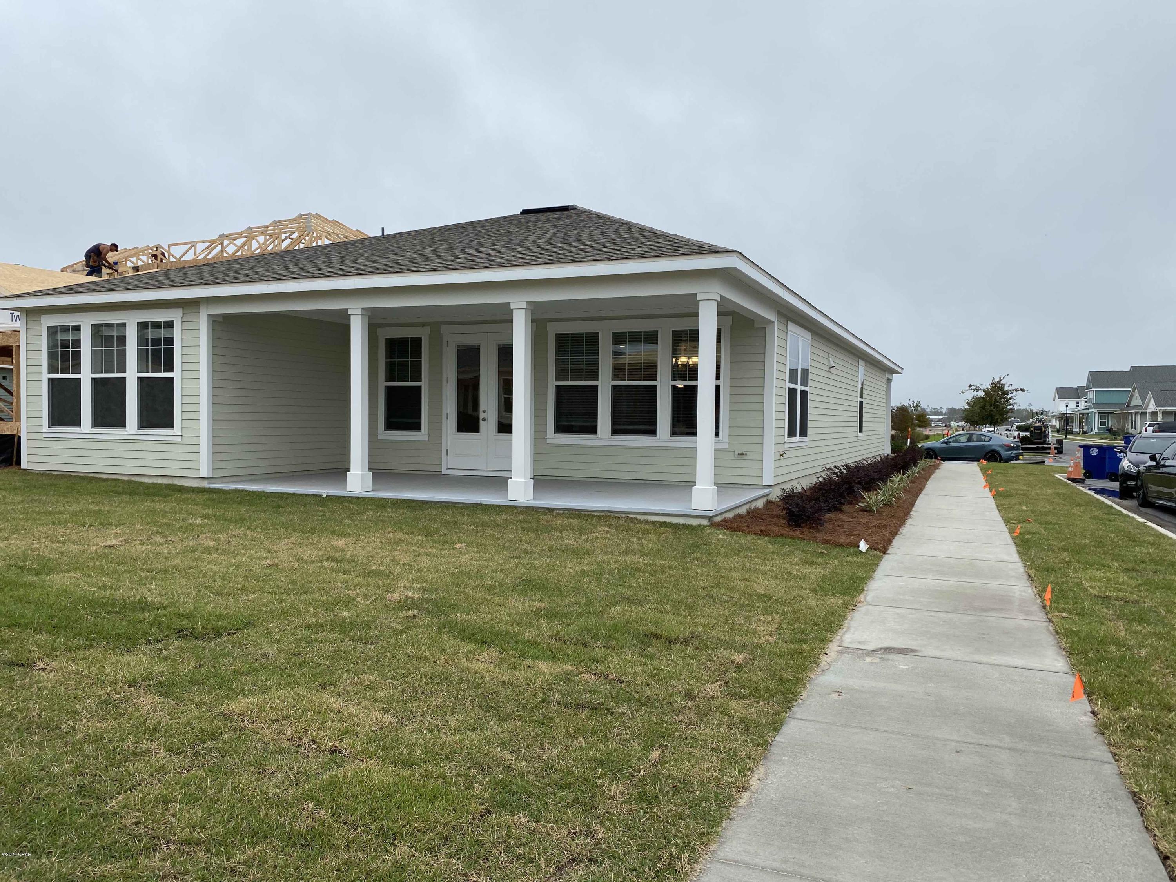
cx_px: 588
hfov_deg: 67.3
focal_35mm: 26
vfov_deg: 53.1
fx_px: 883
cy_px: 441
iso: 32
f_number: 1.8
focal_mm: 4.25
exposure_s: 1/827
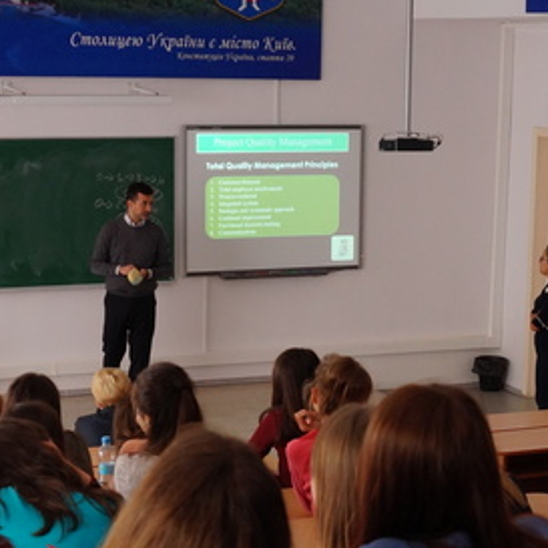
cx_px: 448
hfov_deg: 19.9
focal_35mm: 86
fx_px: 1540
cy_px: 405
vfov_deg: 20.0
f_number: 4
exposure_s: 1/60
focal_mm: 18
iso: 500
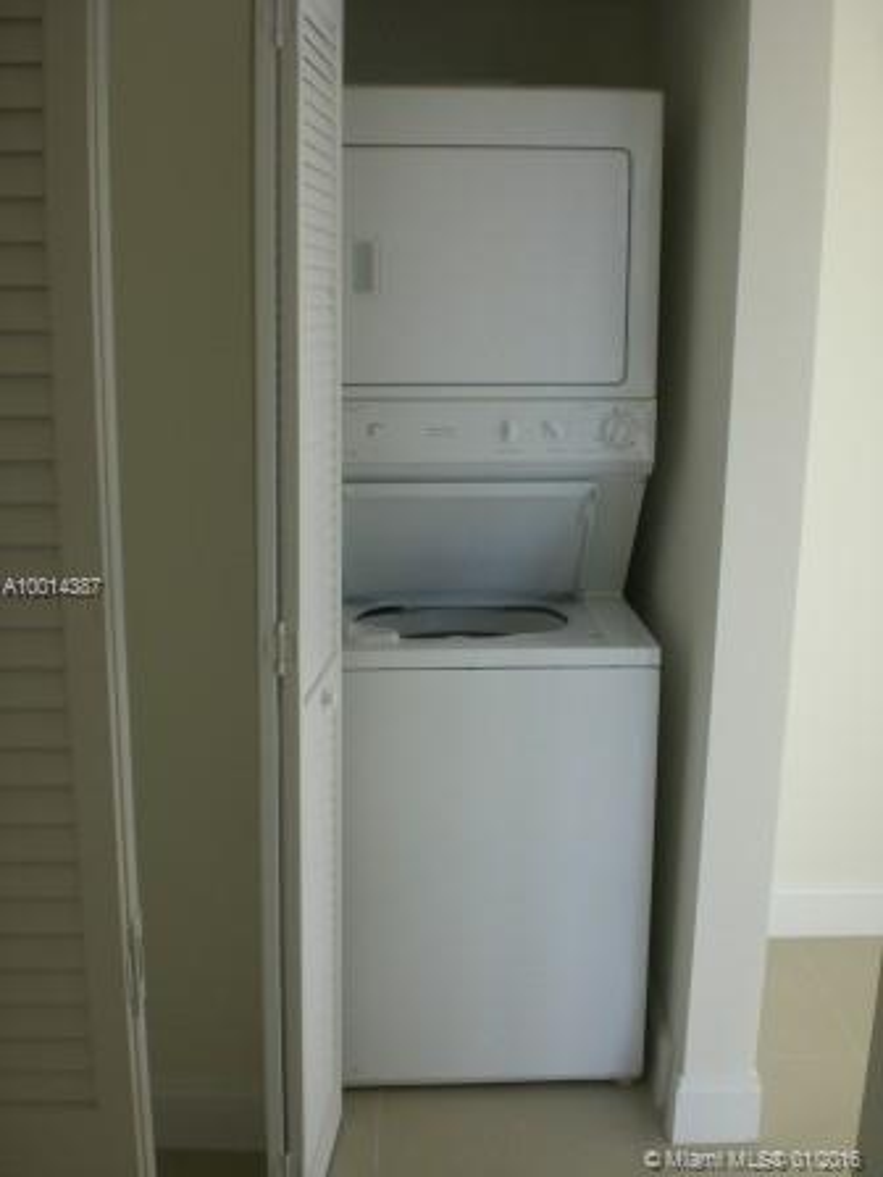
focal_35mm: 38
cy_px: 588
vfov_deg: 49.0
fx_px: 1292
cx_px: 442
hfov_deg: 37.7
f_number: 3.1
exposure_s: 1/125
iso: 50
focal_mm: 6.3
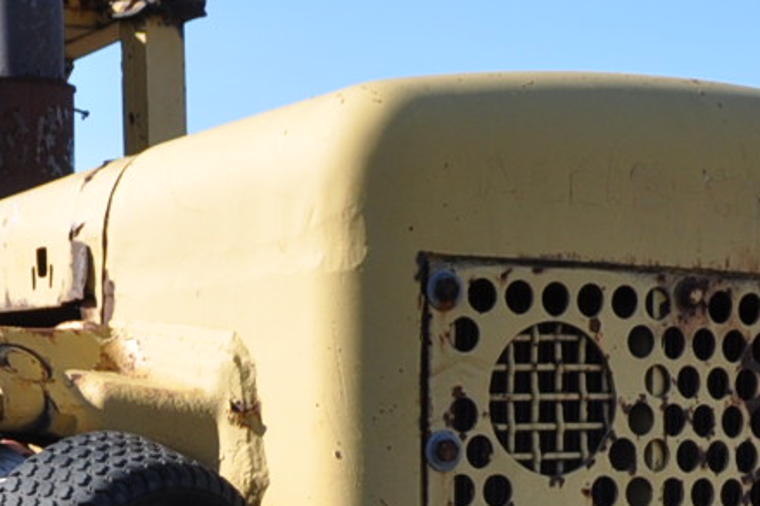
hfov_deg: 14.0
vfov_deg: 9.1
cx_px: 275
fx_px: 3081
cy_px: 803
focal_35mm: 146
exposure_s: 1/320
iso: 200
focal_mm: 20
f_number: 9
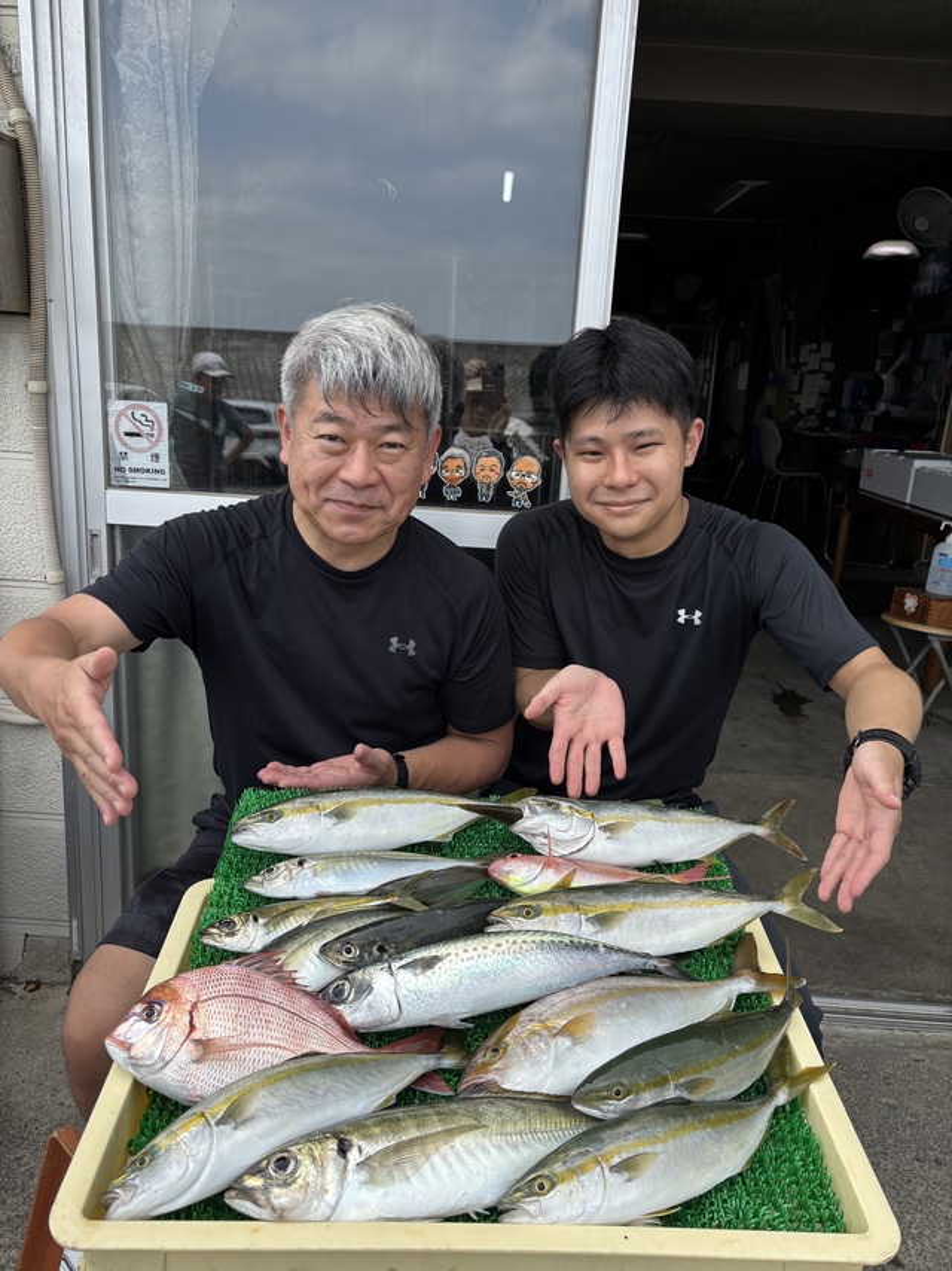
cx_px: 476
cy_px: 636
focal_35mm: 26
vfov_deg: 67.3
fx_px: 954
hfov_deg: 53.0
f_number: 1.6
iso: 50
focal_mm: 5.96
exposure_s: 1/1418
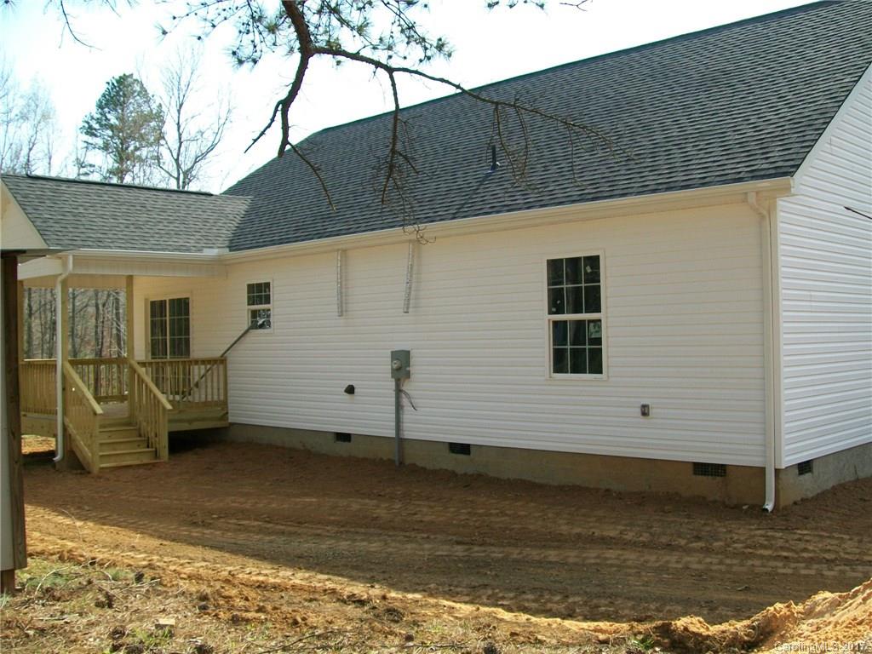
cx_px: 436
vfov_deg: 39.7
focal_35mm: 36
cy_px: 327
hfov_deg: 51.4
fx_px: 907
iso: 64
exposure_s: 1/500
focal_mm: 6
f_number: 2.7
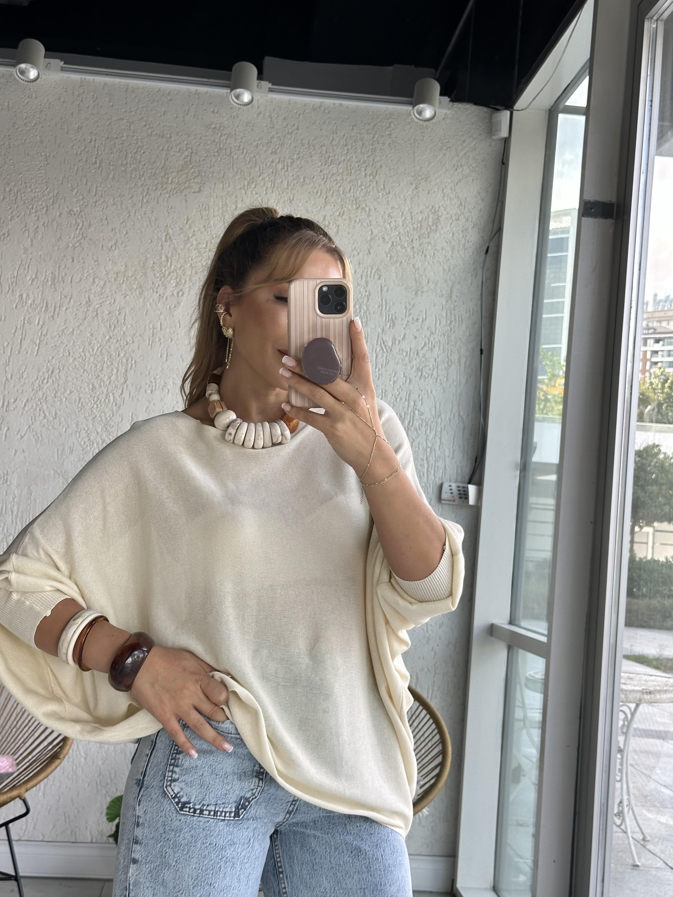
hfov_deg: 30.3
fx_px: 1244
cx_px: 336
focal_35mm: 48
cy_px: 448
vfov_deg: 39.7
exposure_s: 1/279
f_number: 1.78
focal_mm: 6.86
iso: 64
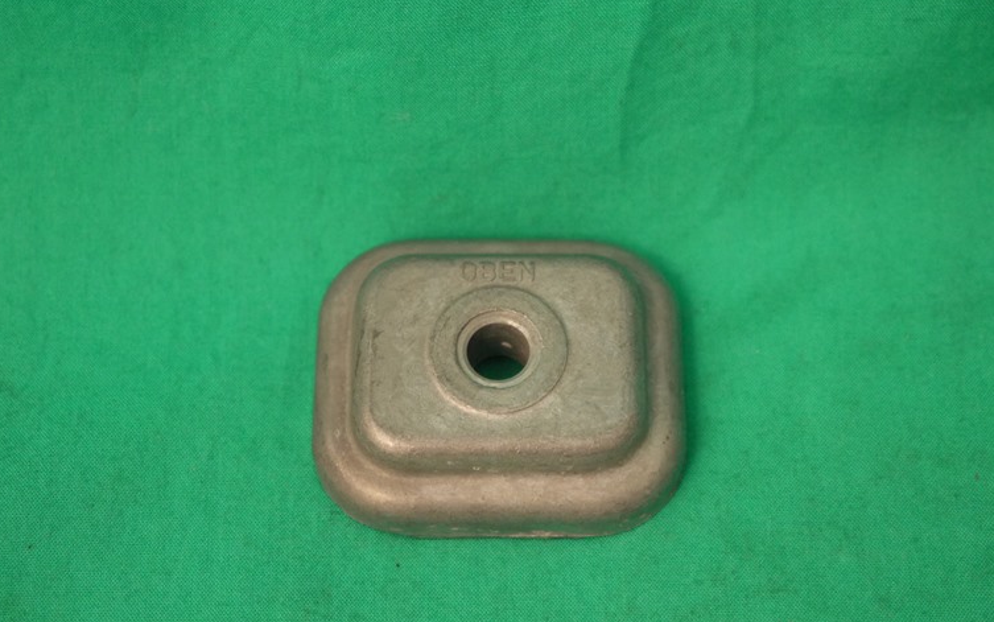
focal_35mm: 77
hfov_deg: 26.8
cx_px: 495
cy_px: 339
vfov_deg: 16.9
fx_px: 2086
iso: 800
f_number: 5.3
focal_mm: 36
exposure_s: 1/50
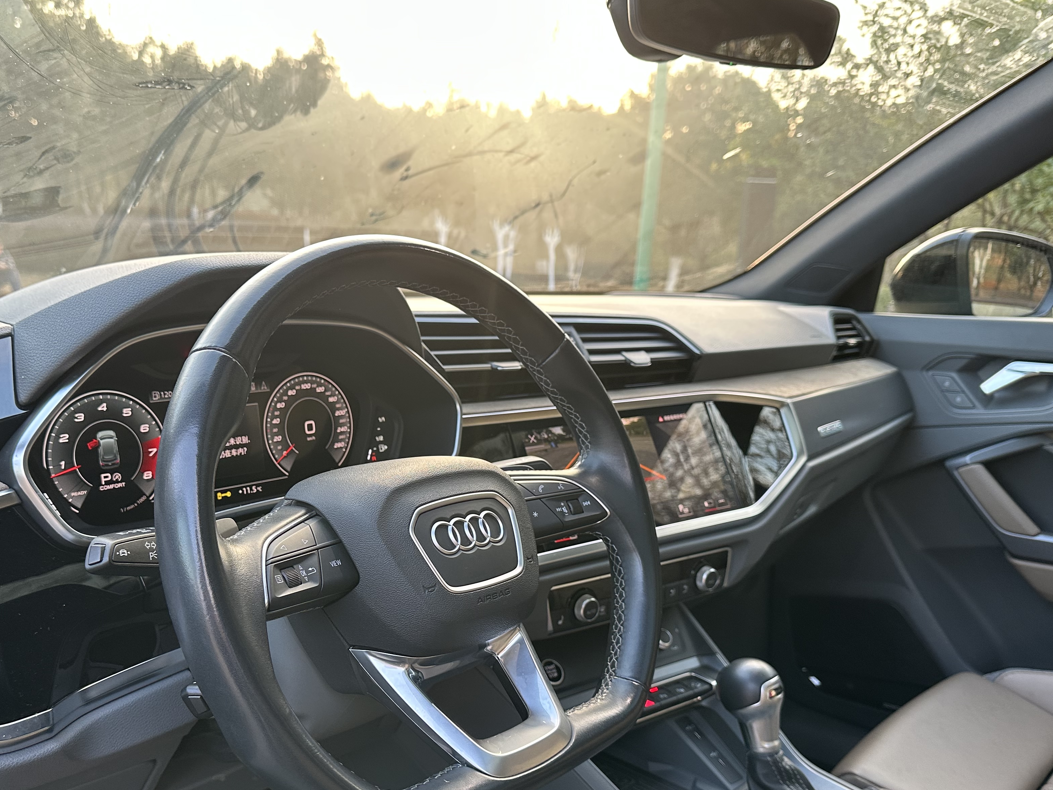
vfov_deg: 45.1
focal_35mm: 31
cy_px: 482
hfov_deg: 58.2
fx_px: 943
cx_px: 463
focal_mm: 6.86
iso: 200
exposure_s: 1/121
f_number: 1.78
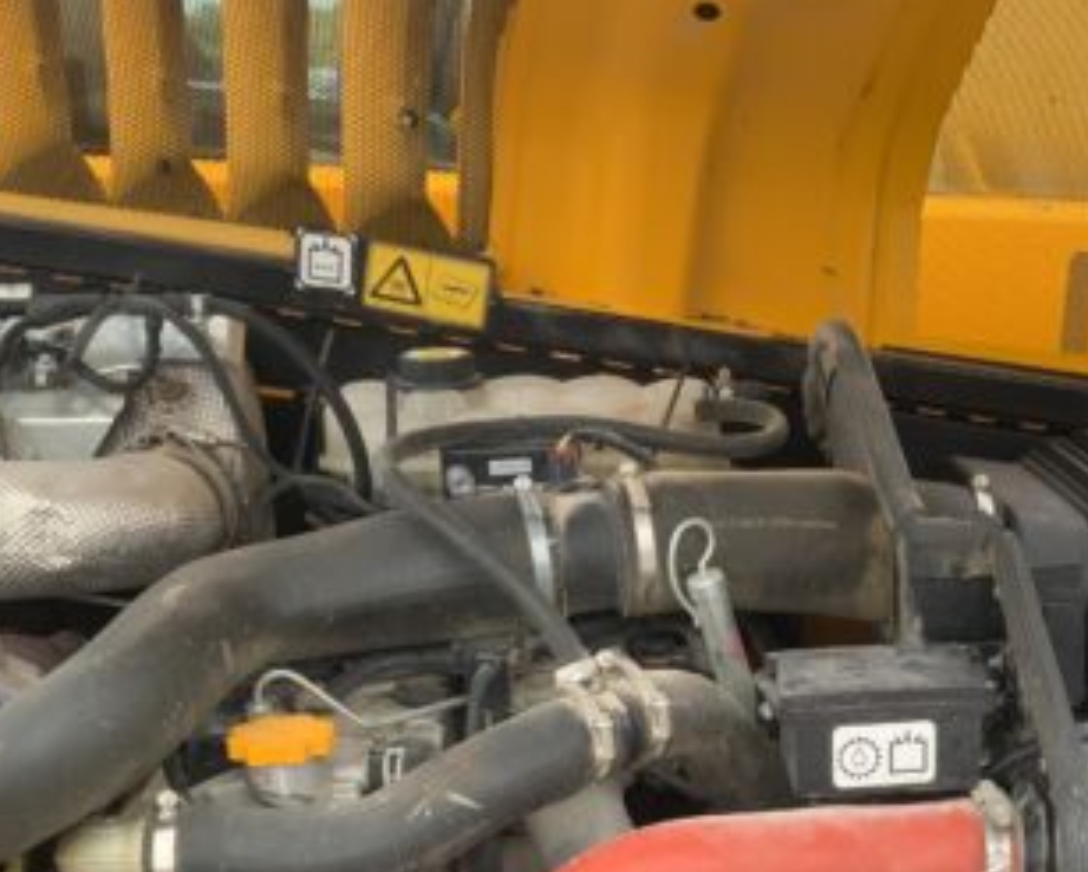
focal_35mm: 59
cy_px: 787
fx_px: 1901
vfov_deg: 25.0
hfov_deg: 31.6
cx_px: 758
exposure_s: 1/122
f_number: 1.8
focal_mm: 3
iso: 50
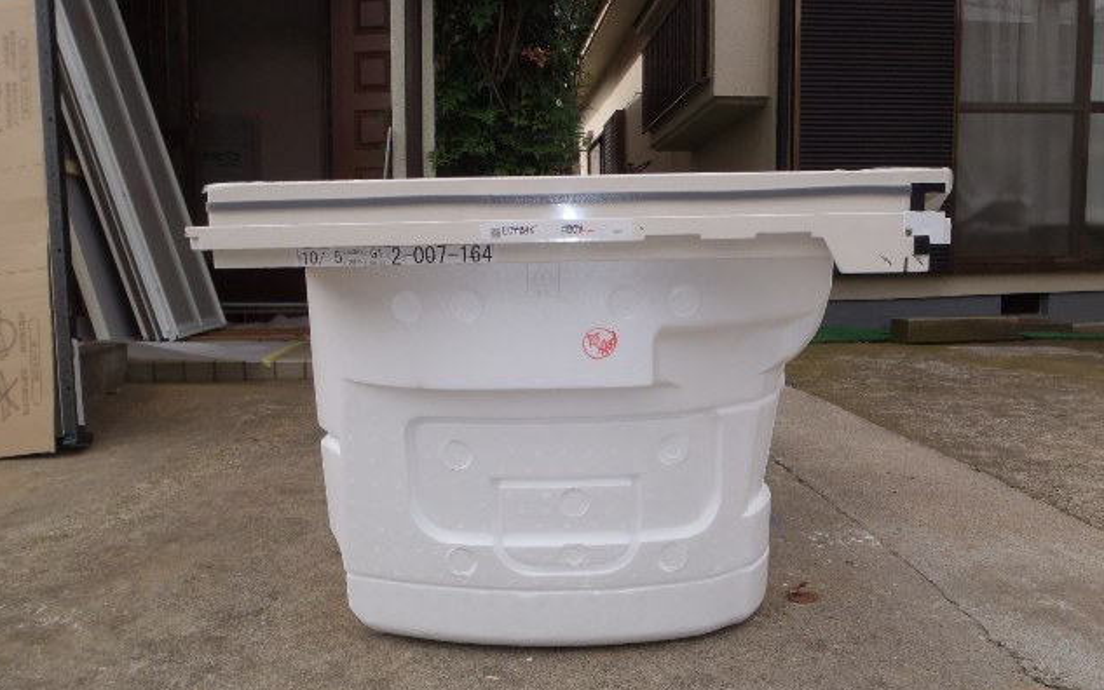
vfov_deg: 41.7
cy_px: 402
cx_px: 549
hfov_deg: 62.9
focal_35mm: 30
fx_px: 903
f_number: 4.5
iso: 80
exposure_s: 1/400
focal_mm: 5
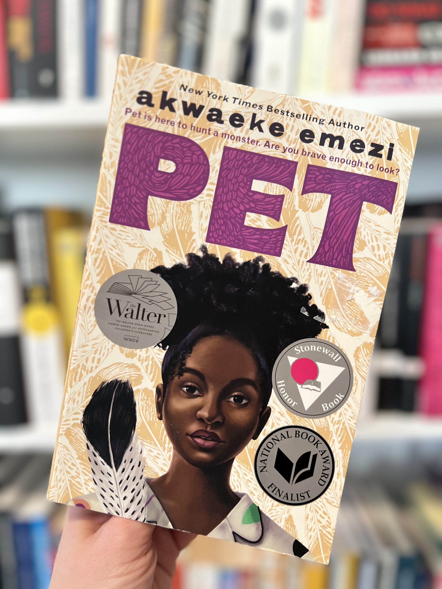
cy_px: 294
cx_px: 221
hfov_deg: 53.1
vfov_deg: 67.3
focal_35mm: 26
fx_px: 443
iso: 400
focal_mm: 5.7
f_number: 1.5
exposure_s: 1/60
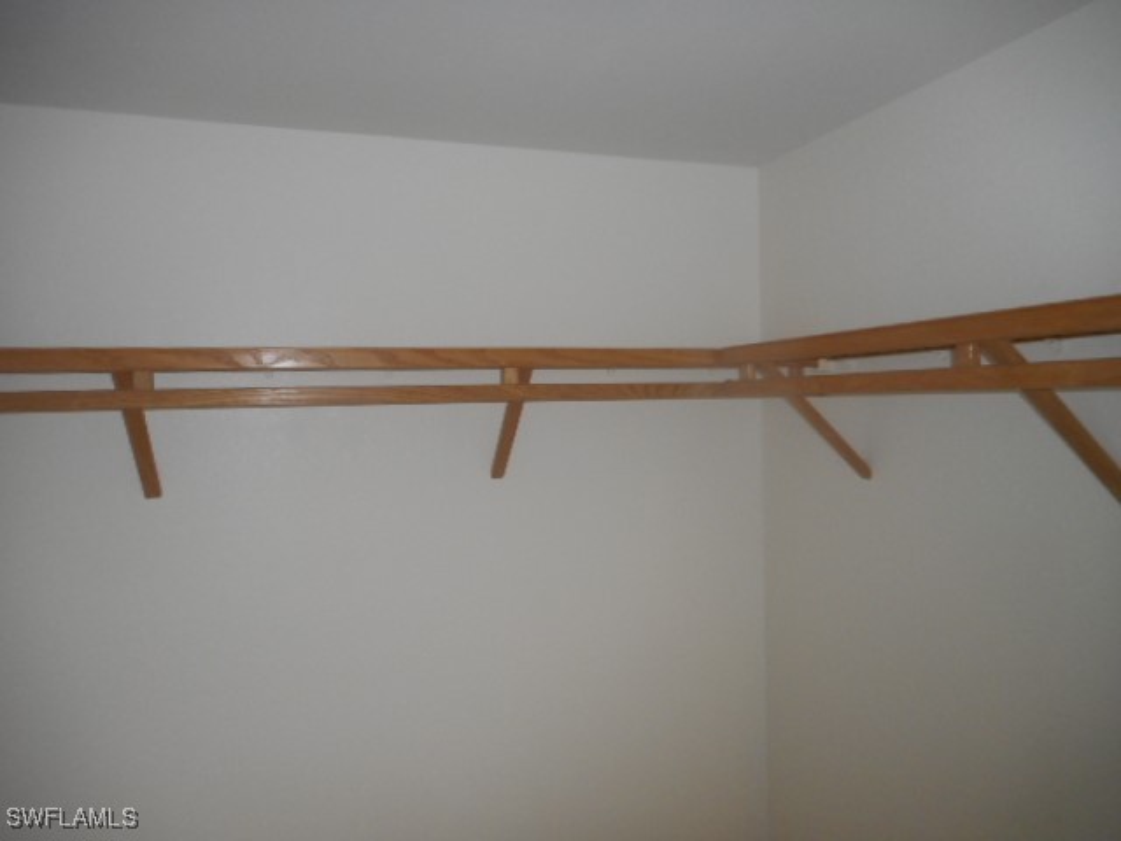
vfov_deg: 54.9
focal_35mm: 25
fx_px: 810
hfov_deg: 69.4
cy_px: 420
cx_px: 560
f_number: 3.7
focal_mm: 4.5
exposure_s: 1/25
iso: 200
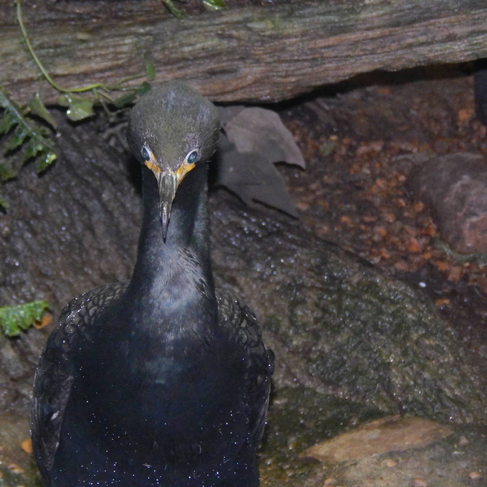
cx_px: 175
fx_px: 4743
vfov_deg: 5.9
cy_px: 244
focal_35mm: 298
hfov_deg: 5.9
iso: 1600
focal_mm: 44.9
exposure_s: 1/30
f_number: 5.6
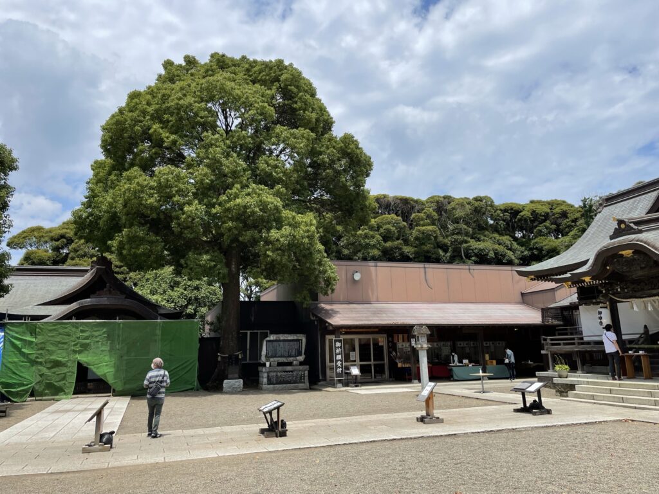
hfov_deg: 67.3
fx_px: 495
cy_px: 247
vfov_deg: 53.1
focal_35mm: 26
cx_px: 330
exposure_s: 1/5291
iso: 32
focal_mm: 4.2
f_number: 1.6
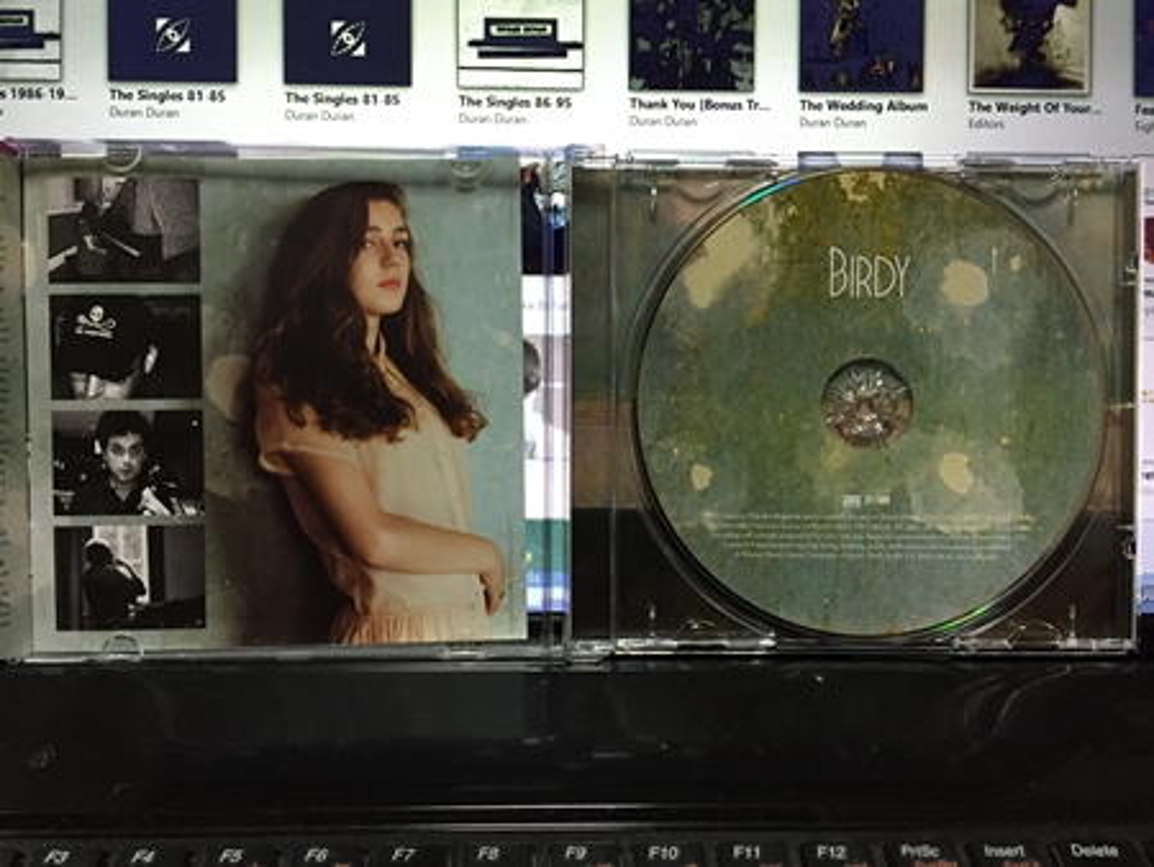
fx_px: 967
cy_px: 434
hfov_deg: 61.6
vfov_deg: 48.3
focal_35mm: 29
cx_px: 577
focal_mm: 4.15
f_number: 2.2
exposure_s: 1/30
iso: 160
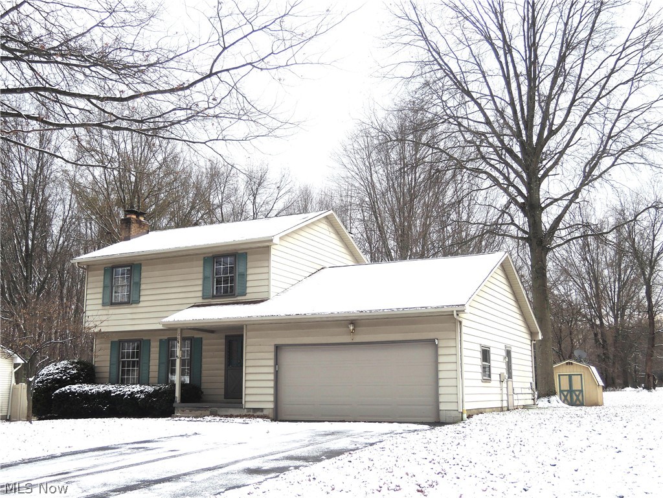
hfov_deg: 46.8
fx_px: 766
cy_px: 249
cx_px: 332
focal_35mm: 40
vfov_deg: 36.0
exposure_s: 1/320
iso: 80
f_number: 3.5
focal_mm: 8.6
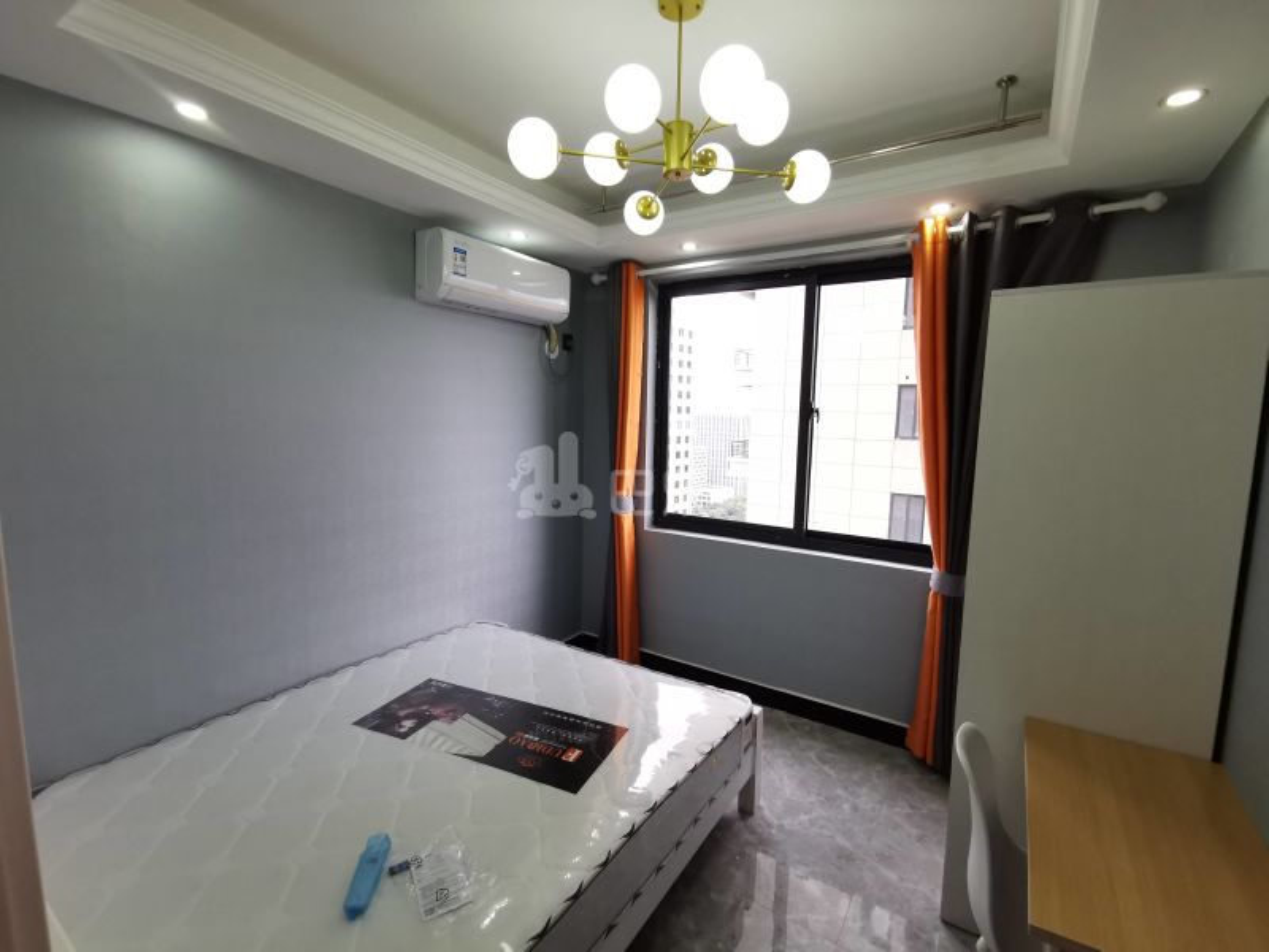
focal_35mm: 16
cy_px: 476
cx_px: 634
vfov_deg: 78.1
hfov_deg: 94.5
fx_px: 587
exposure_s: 1/50
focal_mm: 2.35
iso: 80
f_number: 2.2
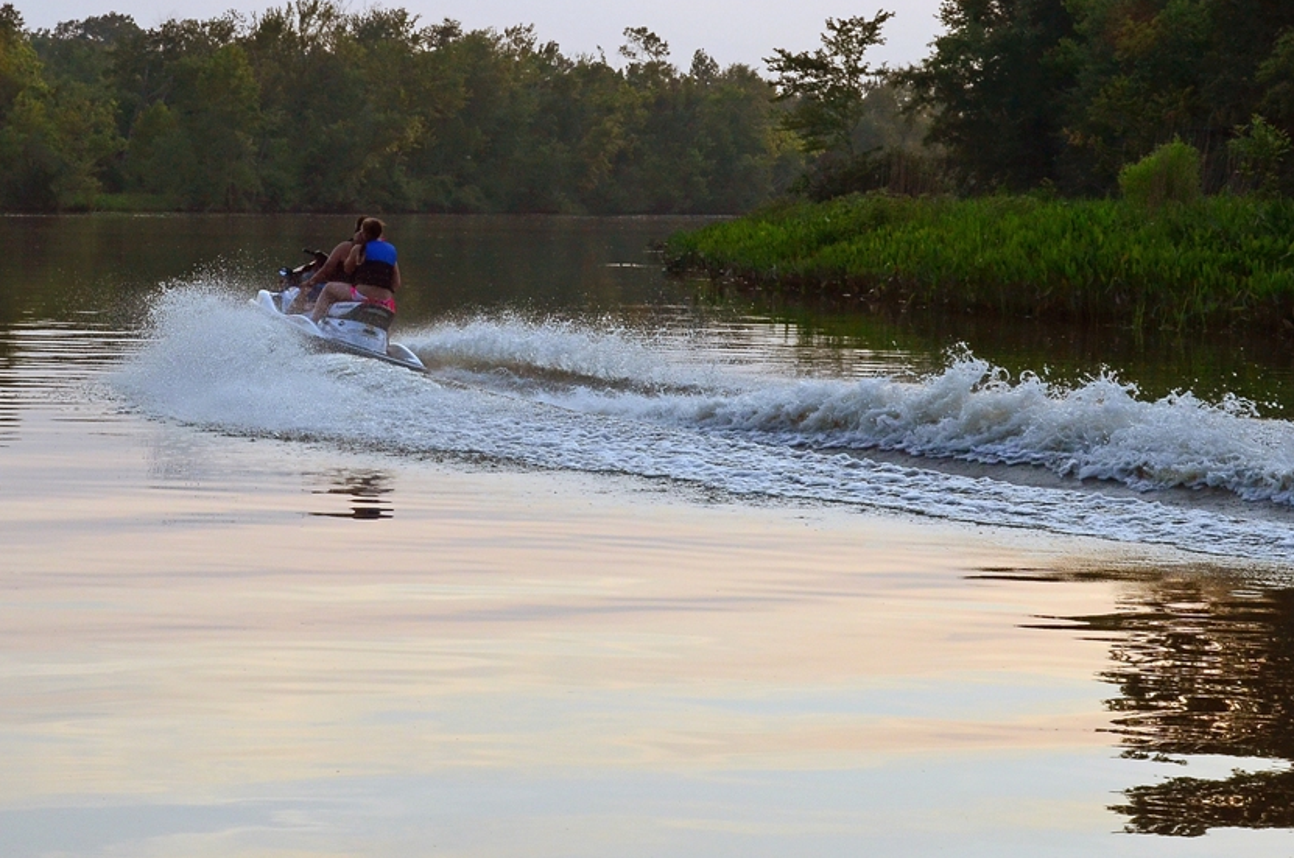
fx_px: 3158
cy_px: 355
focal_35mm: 88
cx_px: 527
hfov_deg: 23.1
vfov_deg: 15.5
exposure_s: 1/640
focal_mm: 36
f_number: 13
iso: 800
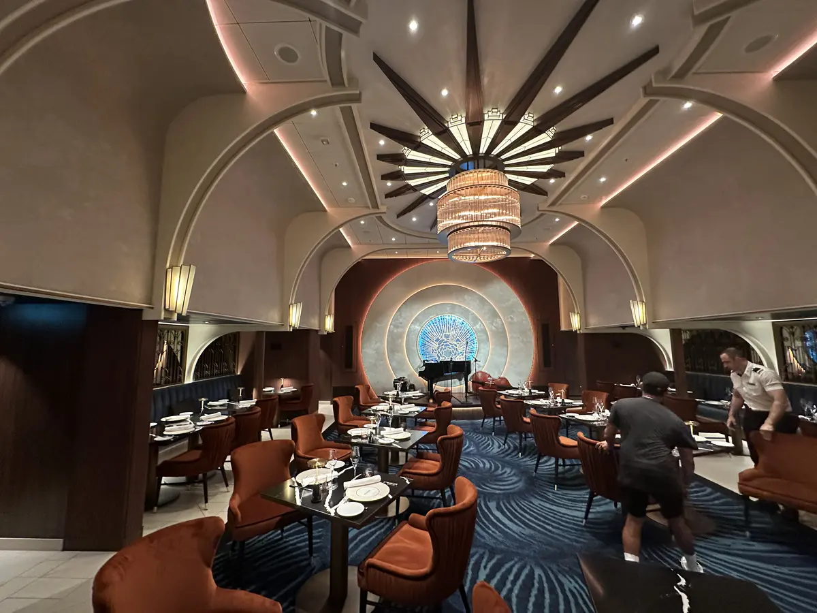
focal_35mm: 14
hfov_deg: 102.1
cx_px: 408
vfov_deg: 85.7
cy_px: 306
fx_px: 330
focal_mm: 2.22
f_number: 2.2
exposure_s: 1/60
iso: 500
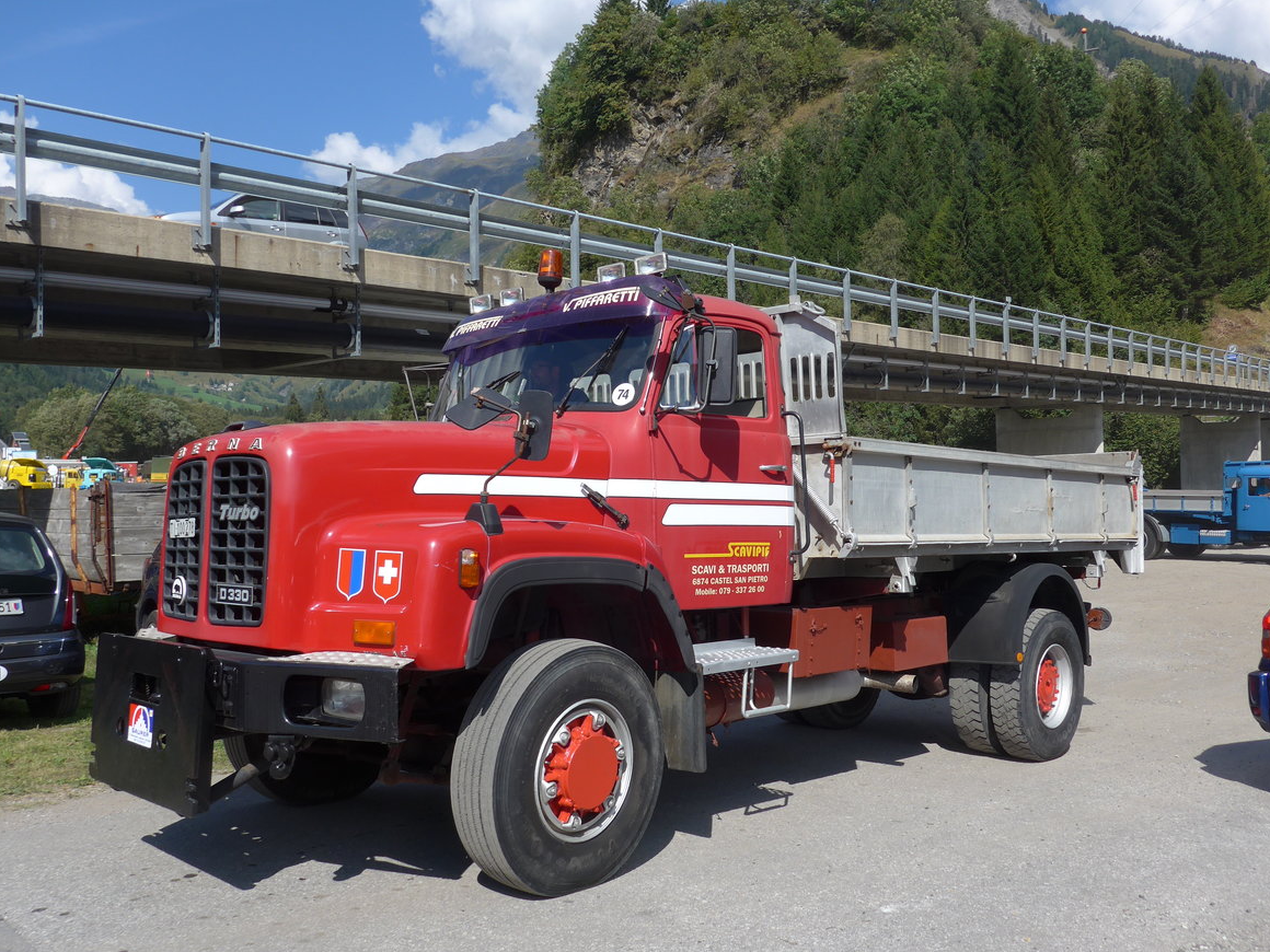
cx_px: 636
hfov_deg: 60.0
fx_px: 1101
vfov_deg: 46.8
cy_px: 483
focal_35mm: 30
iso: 80
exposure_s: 1/1600
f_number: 2.8
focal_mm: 6
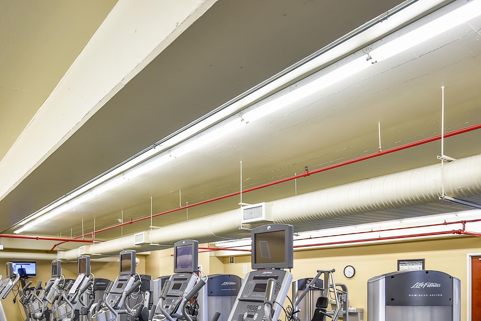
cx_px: 208
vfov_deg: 41.7
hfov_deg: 61.7
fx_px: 401
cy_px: 256
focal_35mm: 30
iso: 100
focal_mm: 18
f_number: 2.8
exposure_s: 1/30
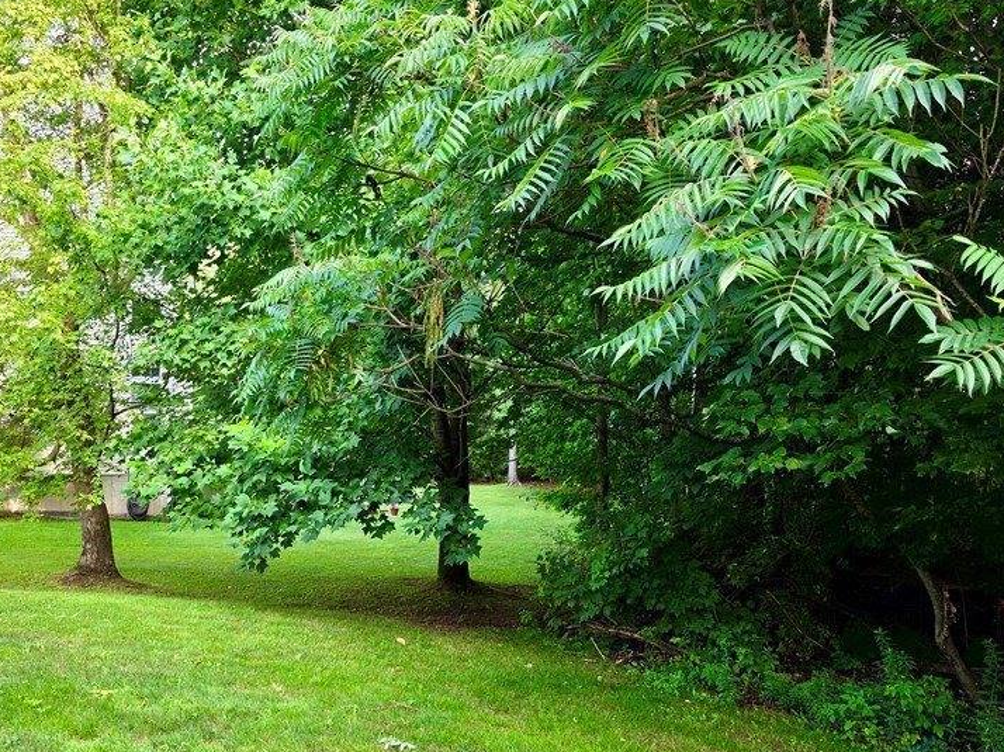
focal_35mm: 33
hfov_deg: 55.1
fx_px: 957
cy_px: 444
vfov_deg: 42.8
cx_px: 420
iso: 64
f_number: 1.7
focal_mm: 6.3
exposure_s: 1/180
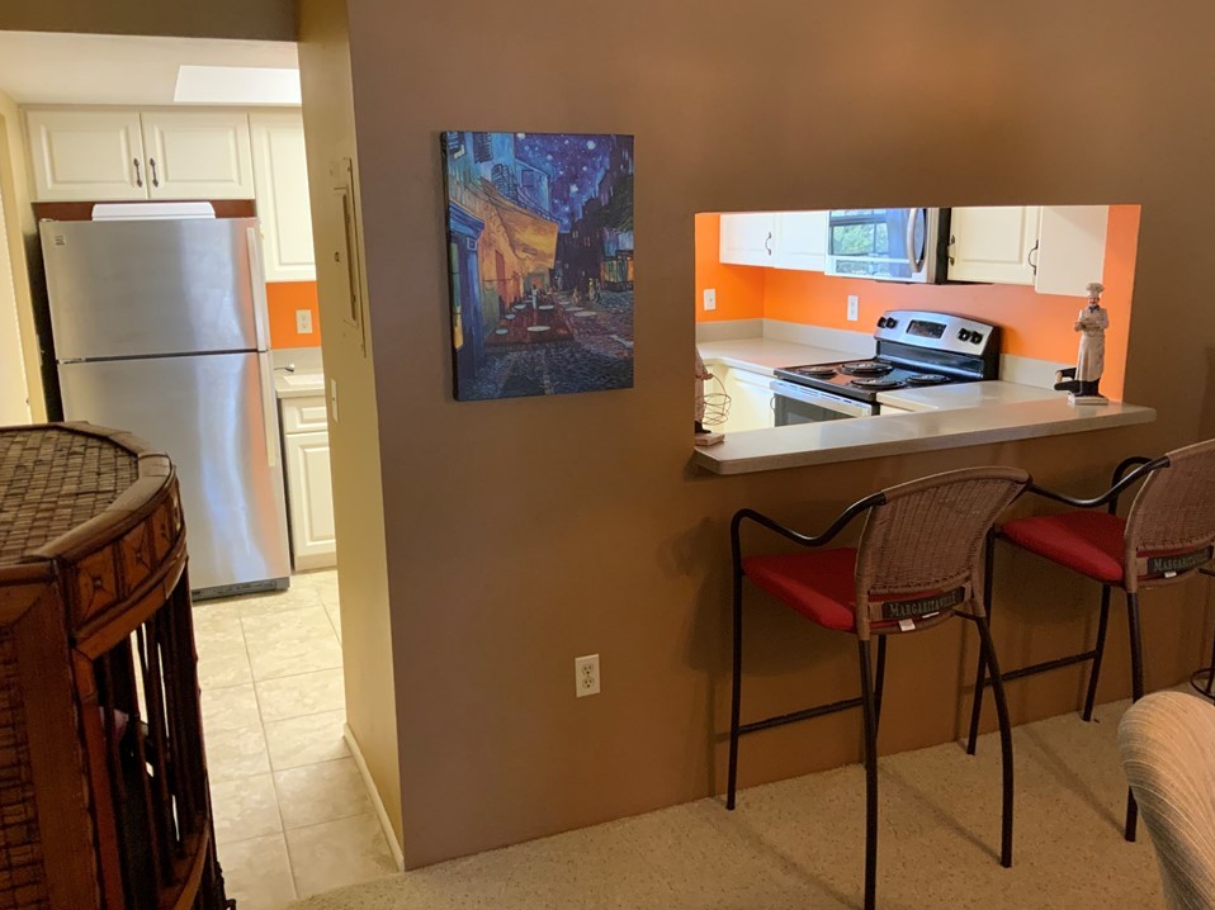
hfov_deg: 58.4
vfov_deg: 45.4
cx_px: 588
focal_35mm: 31
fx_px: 1088
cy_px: 458
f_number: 1.8
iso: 250
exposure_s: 1/60
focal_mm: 3
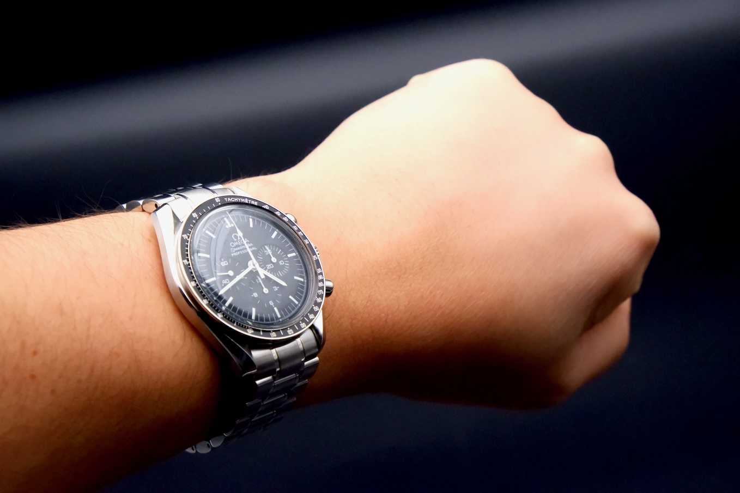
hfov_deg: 28.1
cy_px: 246
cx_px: 370
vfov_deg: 18.9
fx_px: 1480
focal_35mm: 72
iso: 6400
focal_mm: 48.4
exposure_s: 1/4000
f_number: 8
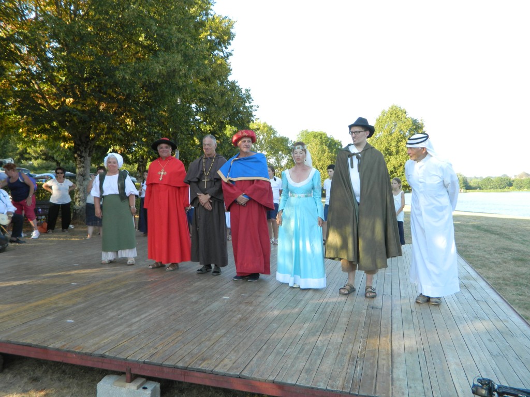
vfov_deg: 49.7
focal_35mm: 28
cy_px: 198
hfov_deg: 63.4
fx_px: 429
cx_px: 265
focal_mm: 5.1
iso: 80
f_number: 3.2
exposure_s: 1/125
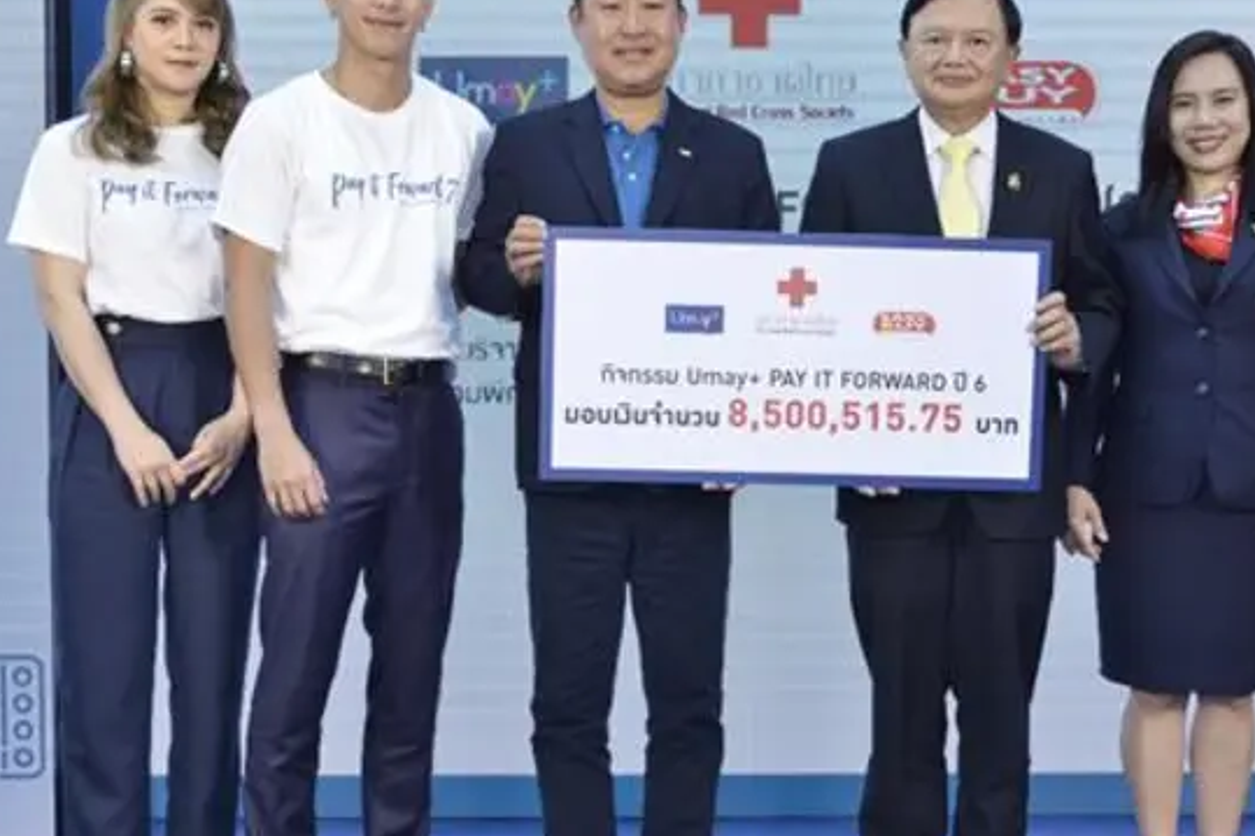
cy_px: 424
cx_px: 687
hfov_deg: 36.2
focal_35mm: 55
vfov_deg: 24.6
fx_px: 1917
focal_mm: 38
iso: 1600
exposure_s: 1/160
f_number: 5.6
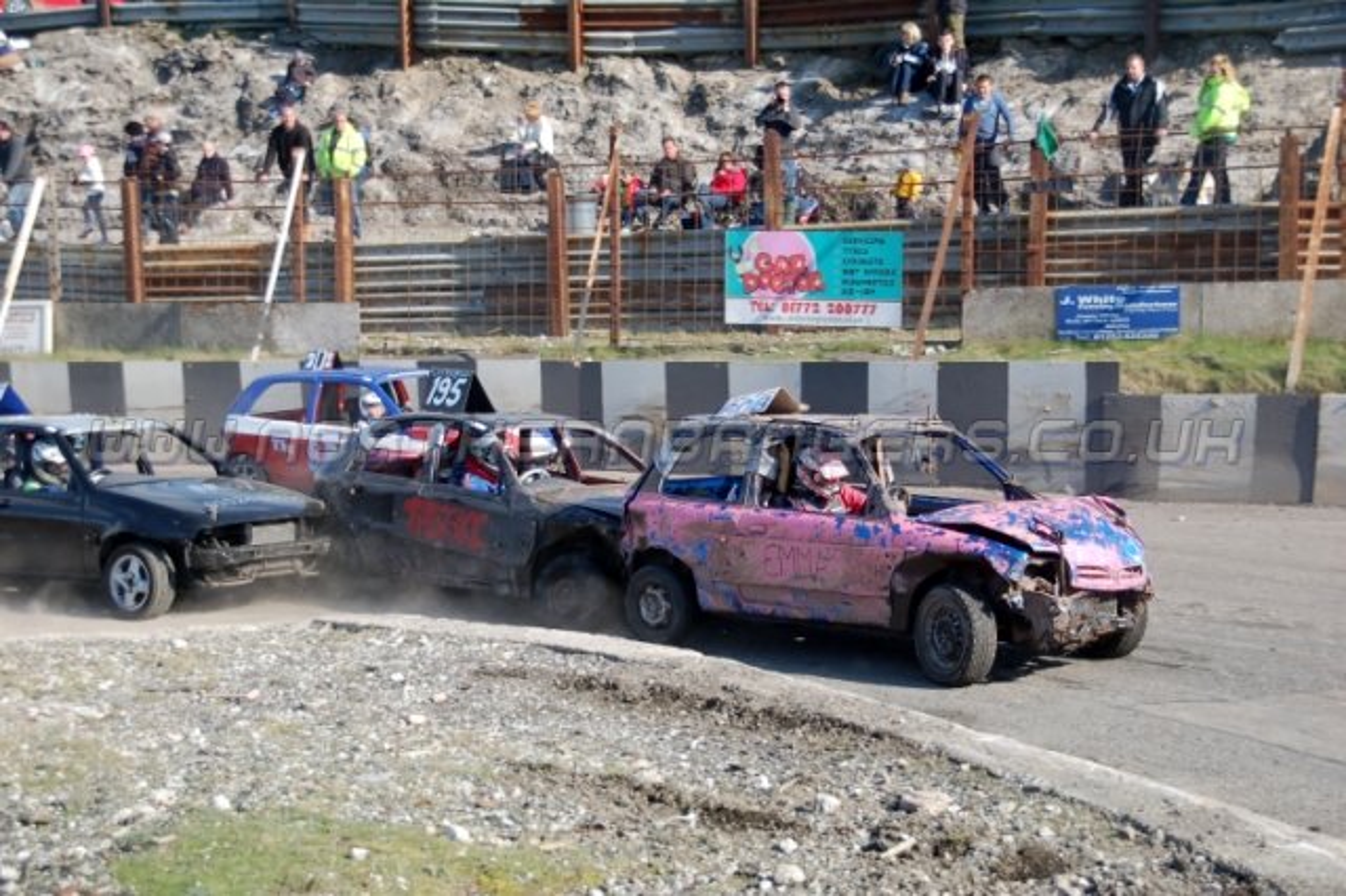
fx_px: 2578
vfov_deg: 19.7
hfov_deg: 29.3
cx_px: 673
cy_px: 448
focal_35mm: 69
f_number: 5
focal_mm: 46
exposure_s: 1/1000
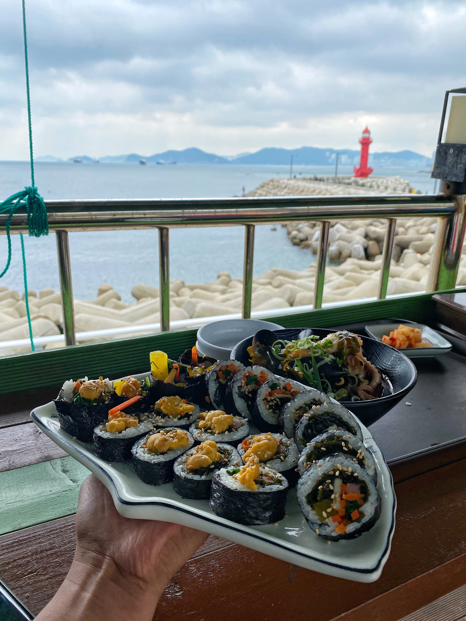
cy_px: 310
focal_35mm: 26
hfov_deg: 53.1
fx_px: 467
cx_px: 233
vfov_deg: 67.3
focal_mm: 4.25
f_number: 1.8
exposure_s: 1/1543
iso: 32
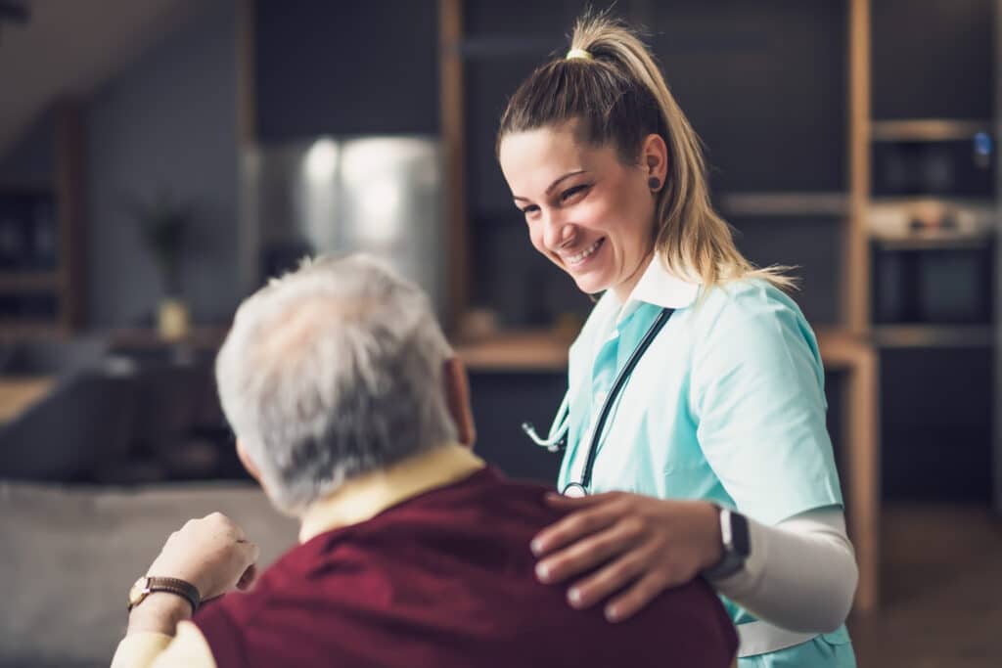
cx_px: 501
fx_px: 1392
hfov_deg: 39.6
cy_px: 334
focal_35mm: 50
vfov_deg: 27.0
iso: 200
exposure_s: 1/160
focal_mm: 50
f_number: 1.4
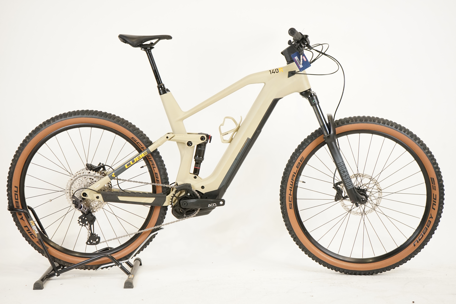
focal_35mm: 52
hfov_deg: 38.2
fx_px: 659
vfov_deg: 26.0
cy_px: 152
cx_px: 228
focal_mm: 52
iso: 3200
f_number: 5.6
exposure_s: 1/200
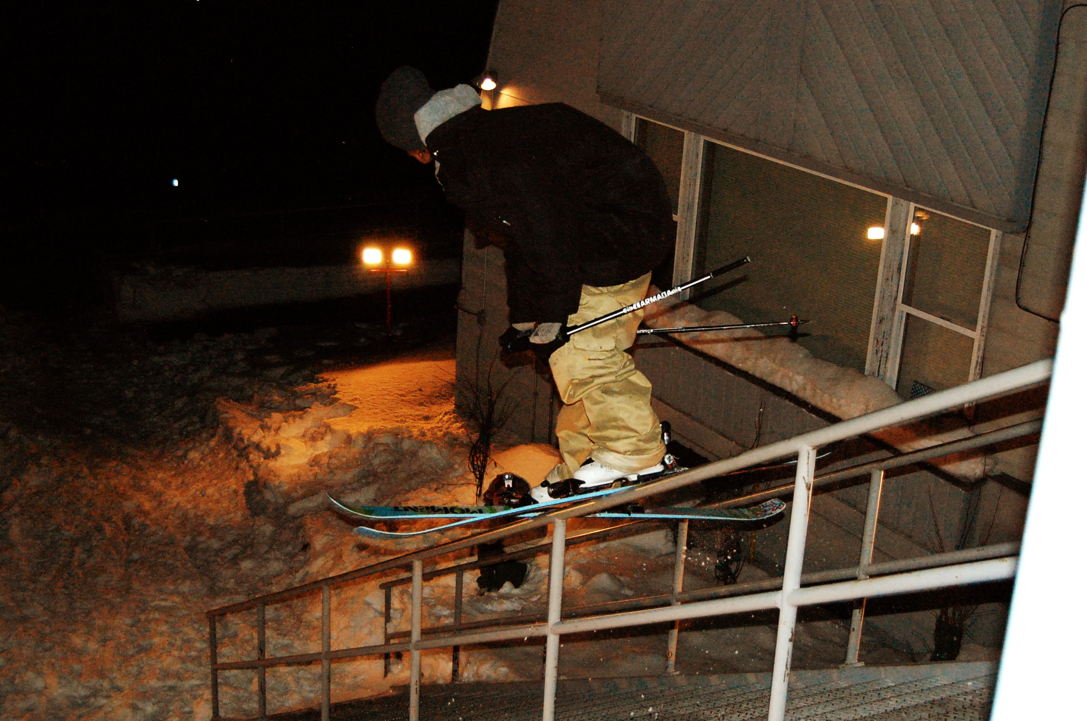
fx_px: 1537
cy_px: 360
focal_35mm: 51
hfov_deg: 38.9
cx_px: 544
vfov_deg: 26.4
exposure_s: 1/500
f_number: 4.5
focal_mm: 34
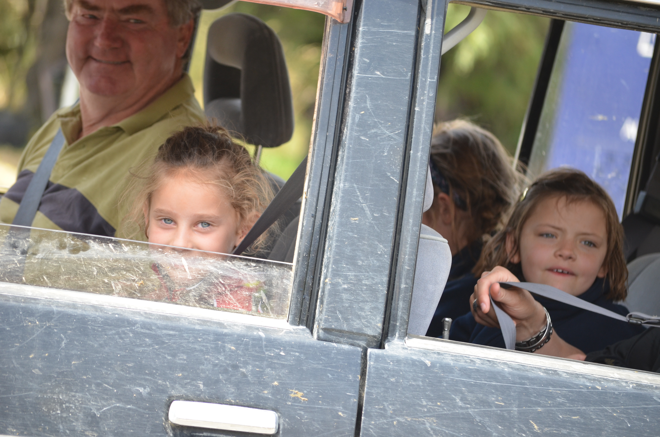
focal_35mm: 202
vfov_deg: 6.8
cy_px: 218
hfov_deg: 10.2
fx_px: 3705
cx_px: 330
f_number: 5
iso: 400
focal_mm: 135
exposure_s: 1/250
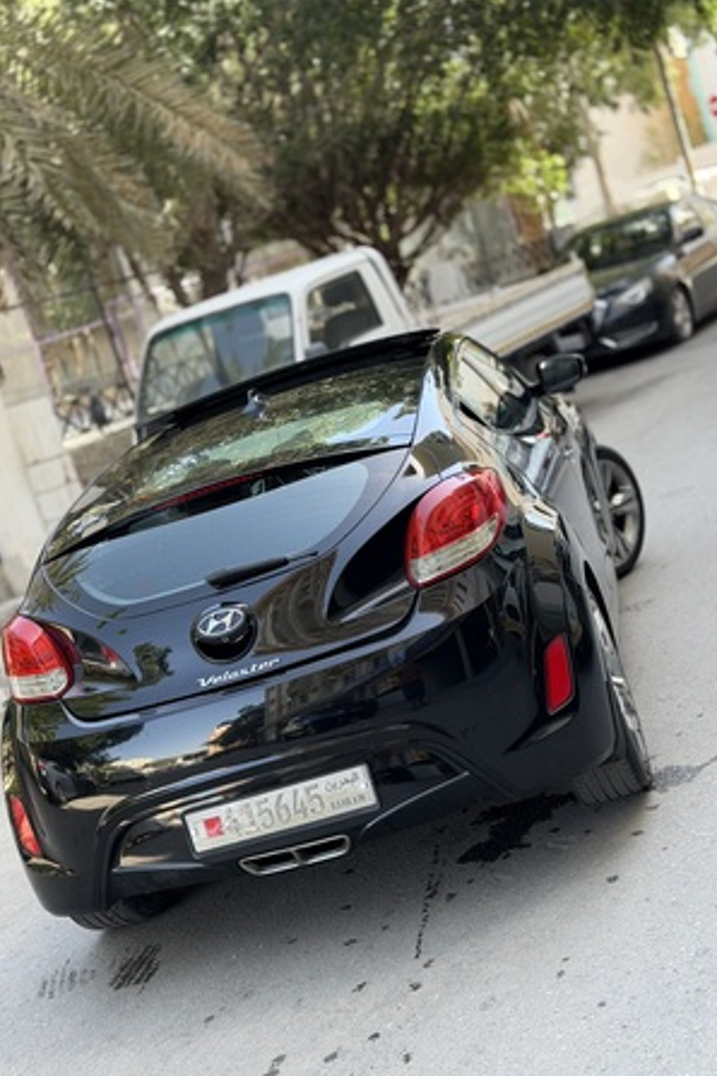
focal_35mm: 51
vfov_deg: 38.9
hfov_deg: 26.5
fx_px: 1524
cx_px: 350
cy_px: 531
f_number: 1.78
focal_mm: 6.76
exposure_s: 1/315
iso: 64
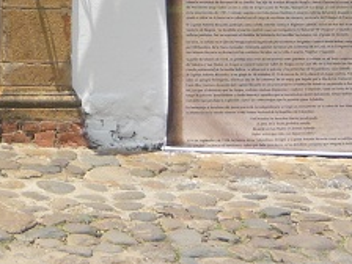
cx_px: -137
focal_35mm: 118
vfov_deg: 12.1
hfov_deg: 15.7
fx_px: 1200
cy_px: -96
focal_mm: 5.5
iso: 100
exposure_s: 1/200
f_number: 8
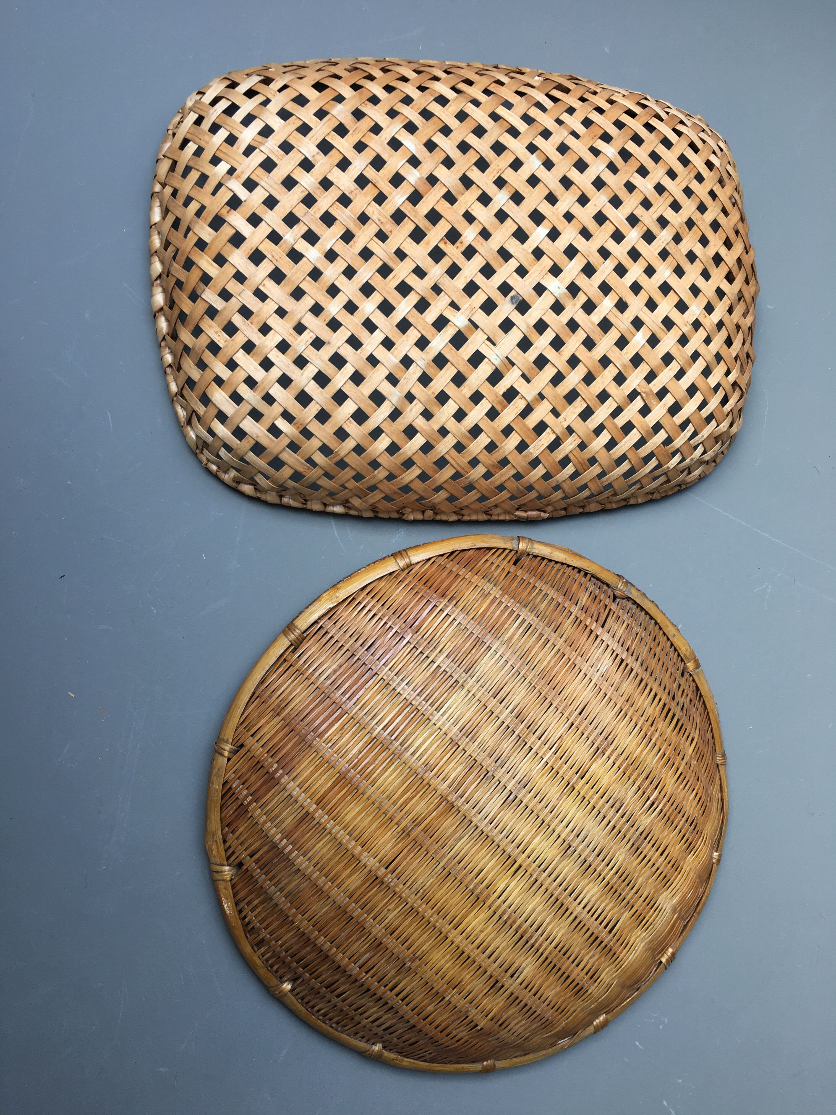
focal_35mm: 29
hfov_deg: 48.2
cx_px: 418
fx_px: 934
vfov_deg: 61.7
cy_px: 558
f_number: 2.2
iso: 32
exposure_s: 1/50
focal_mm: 4.15
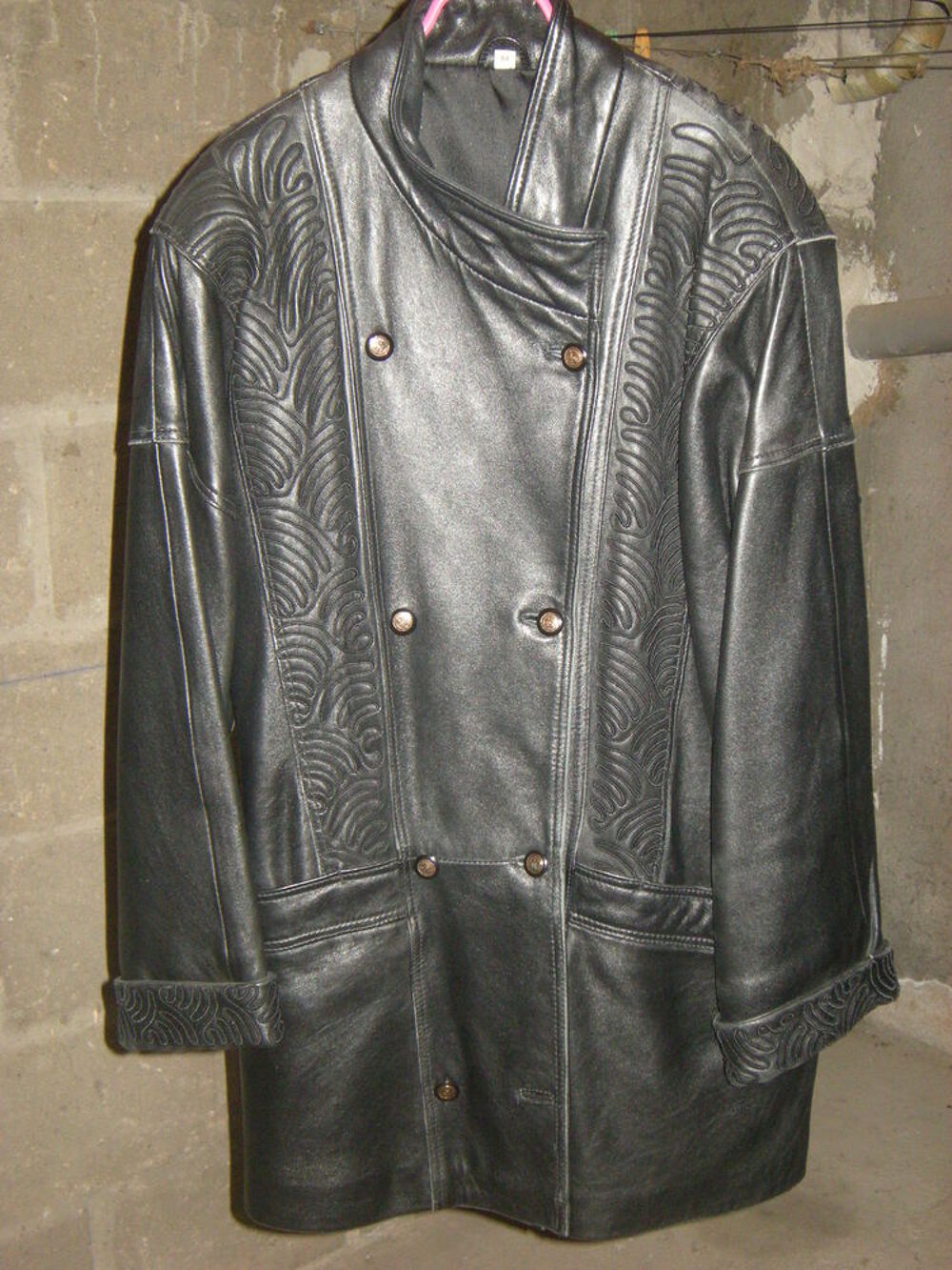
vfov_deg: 42.1
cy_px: 635
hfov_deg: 32.2
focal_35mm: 45
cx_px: 476
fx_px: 1650
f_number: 3.5
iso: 361
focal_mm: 7.5
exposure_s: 1/60
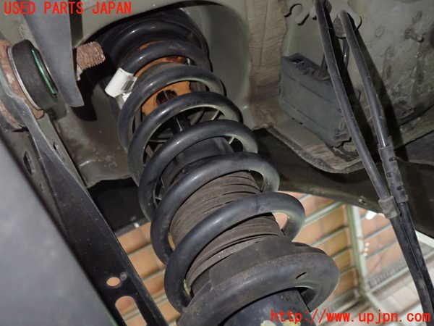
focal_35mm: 30
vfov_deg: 46.8
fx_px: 376
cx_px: 217
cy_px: 163
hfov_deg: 60.0
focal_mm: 5.4
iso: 800
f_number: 2.3
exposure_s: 1/25
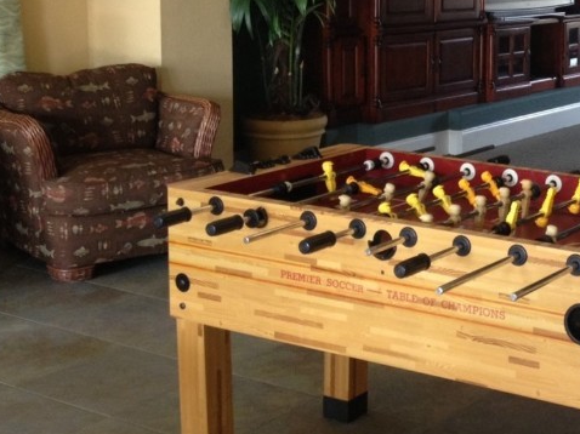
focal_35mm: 75
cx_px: 609
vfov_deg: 19.4
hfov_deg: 24.5
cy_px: 93
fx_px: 1256
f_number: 2.4
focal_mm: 4.28
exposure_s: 1/20
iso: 100
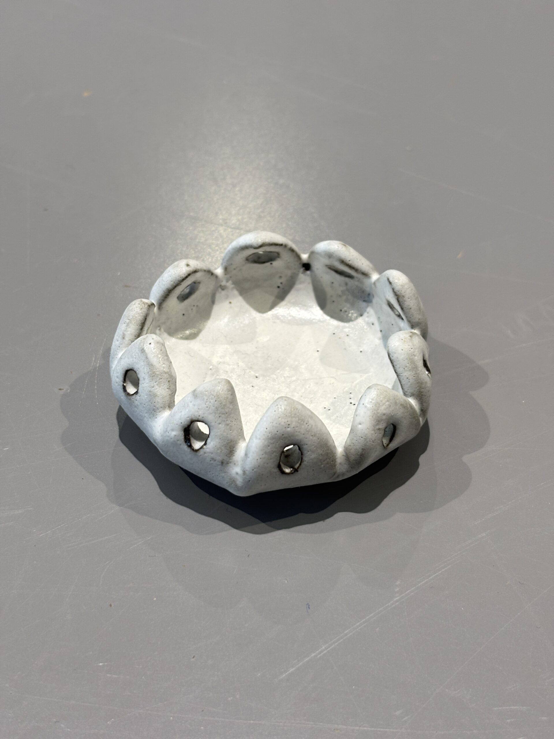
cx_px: 277
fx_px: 1110
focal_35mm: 52
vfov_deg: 36.8
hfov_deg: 28.0
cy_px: 370
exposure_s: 1/60
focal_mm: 5.96
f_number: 1.6
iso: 64
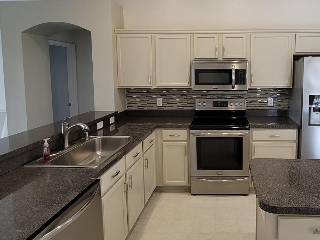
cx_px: 218
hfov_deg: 69.2
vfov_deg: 56.2
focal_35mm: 24
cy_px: 92
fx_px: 222
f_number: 2.2
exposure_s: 1/60
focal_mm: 2.2
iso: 160
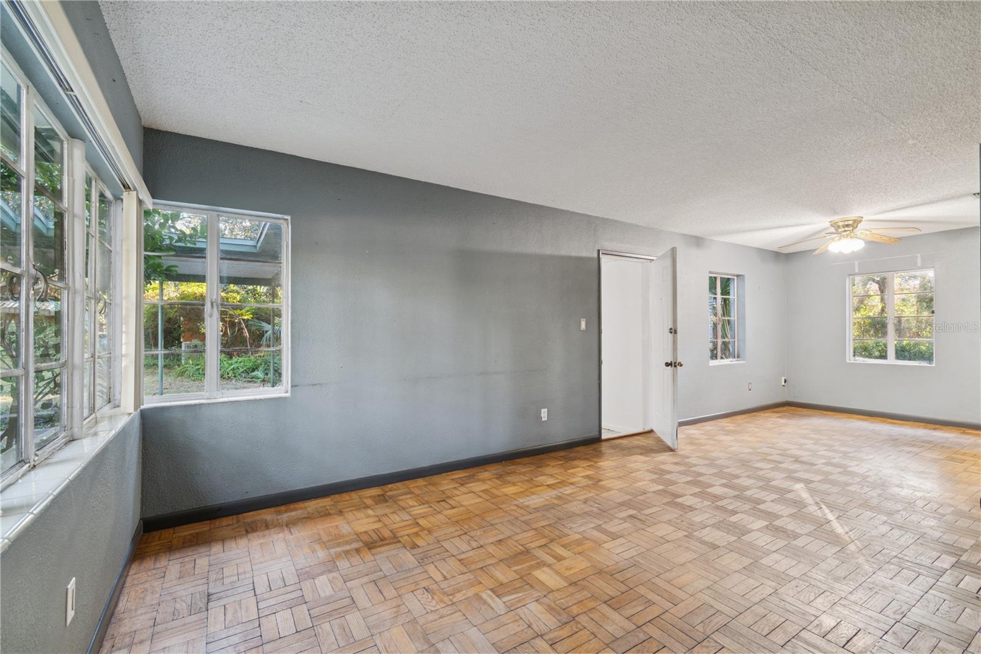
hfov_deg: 100.4
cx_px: 490
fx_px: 409
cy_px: 327
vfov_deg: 77.3
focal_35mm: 15
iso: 200
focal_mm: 10
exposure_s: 1
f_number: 8
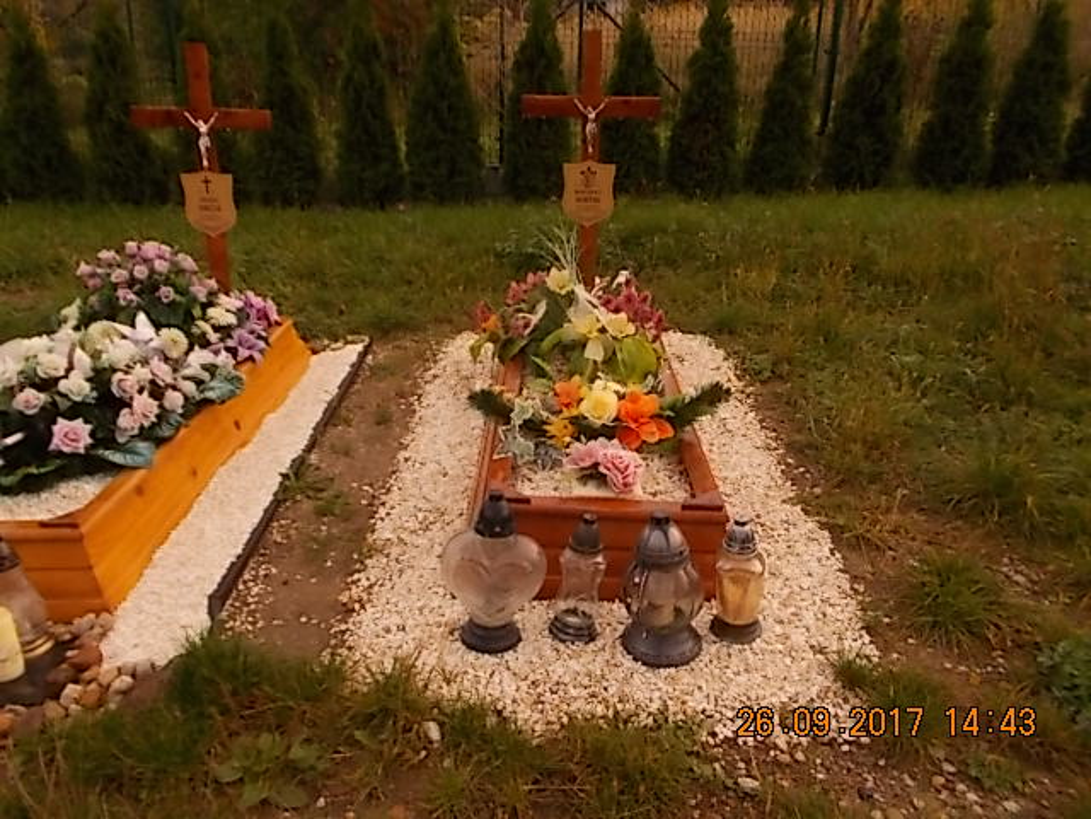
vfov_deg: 53.1
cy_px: 410
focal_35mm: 26
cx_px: 546
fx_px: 819
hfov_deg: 67.3
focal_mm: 4.6
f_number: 3.2
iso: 80
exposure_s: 1/320
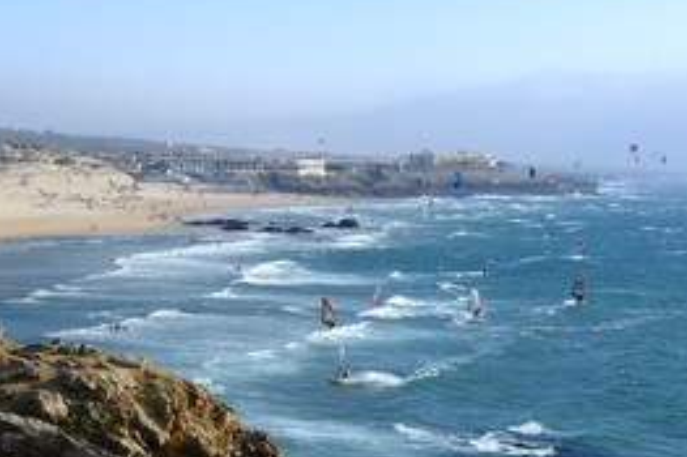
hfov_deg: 21.1
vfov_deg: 14.2
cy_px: 329
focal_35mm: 96
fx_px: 1831
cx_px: 191
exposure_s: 1/400
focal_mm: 60
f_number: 9
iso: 200
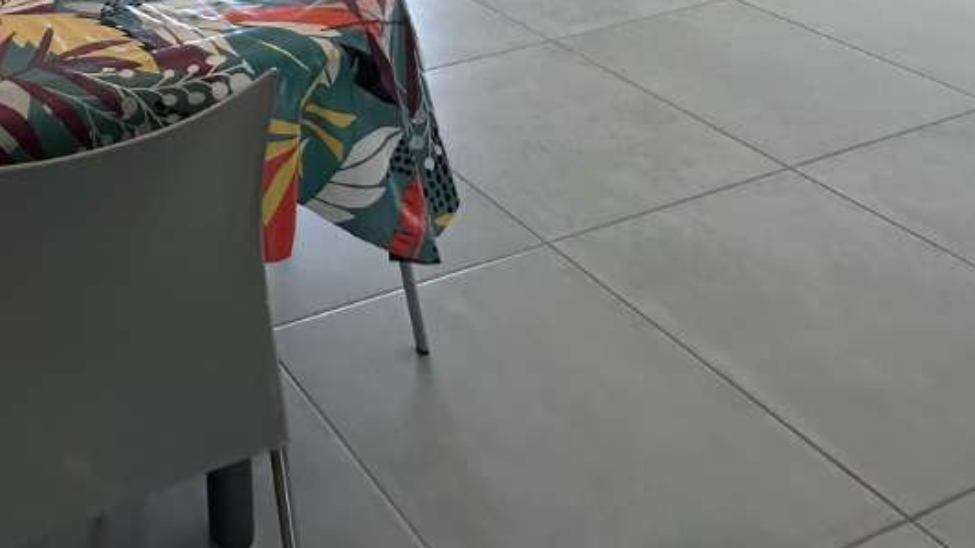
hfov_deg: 41.1
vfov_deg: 20.5
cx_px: -5
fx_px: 1111
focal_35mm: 43
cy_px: -413
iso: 40
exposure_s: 1/123
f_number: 2.2
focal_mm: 2.22
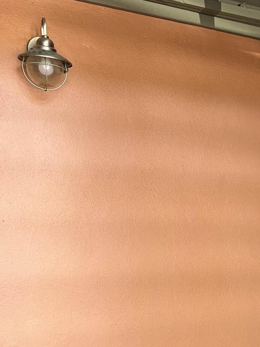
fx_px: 561
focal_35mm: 56
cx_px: 278
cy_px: 304
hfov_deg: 24.5
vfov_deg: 32.8
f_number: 1.5
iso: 125
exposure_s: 1/85
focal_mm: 5.7
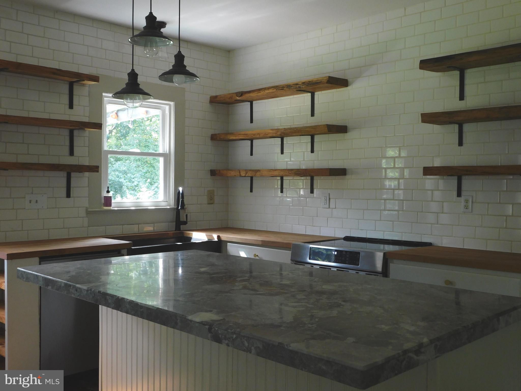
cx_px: 260
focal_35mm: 36
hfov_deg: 51.4
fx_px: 542
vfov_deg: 39.7
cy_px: 196
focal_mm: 6.3
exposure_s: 1/30
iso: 140
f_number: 3.5
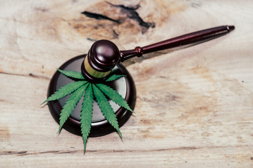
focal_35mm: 102
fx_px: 717
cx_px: 126
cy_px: 84
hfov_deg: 20.0
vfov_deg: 13.4
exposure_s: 1/10
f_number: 2.8
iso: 100
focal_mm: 102
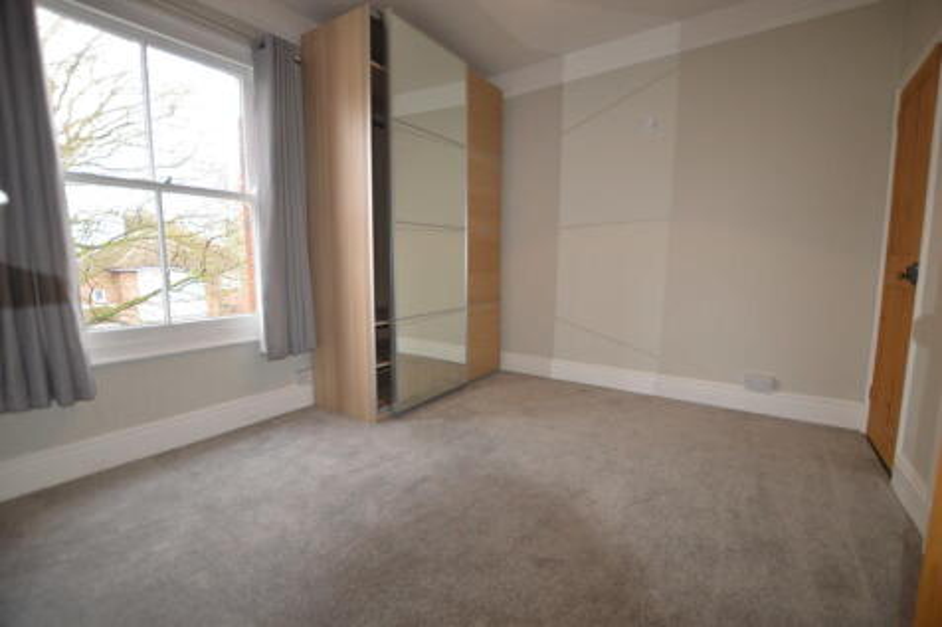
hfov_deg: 100.4
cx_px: 471
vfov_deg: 77.3
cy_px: 314
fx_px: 392
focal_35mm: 15
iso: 400
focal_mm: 10
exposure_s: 1/125
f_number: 4
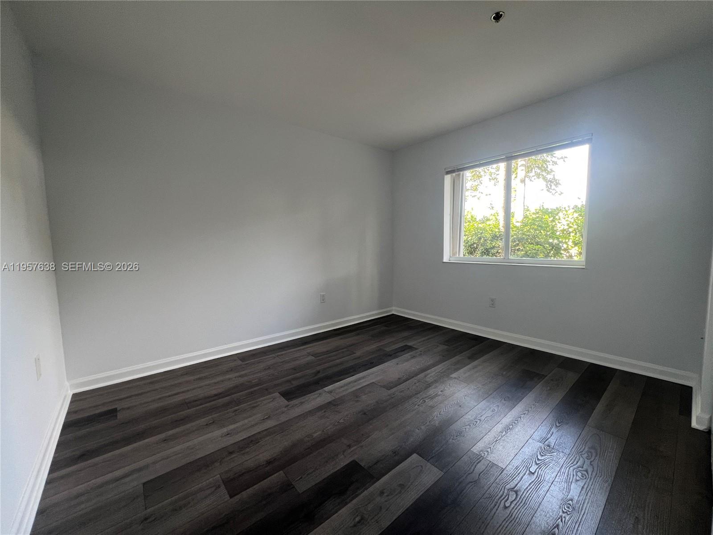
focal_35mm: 13
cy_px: 268
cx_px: 356
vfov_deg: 89.9
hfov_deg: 106.2
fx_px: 268
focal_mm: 1.57
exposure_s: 1/99
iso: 160
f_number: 1.8
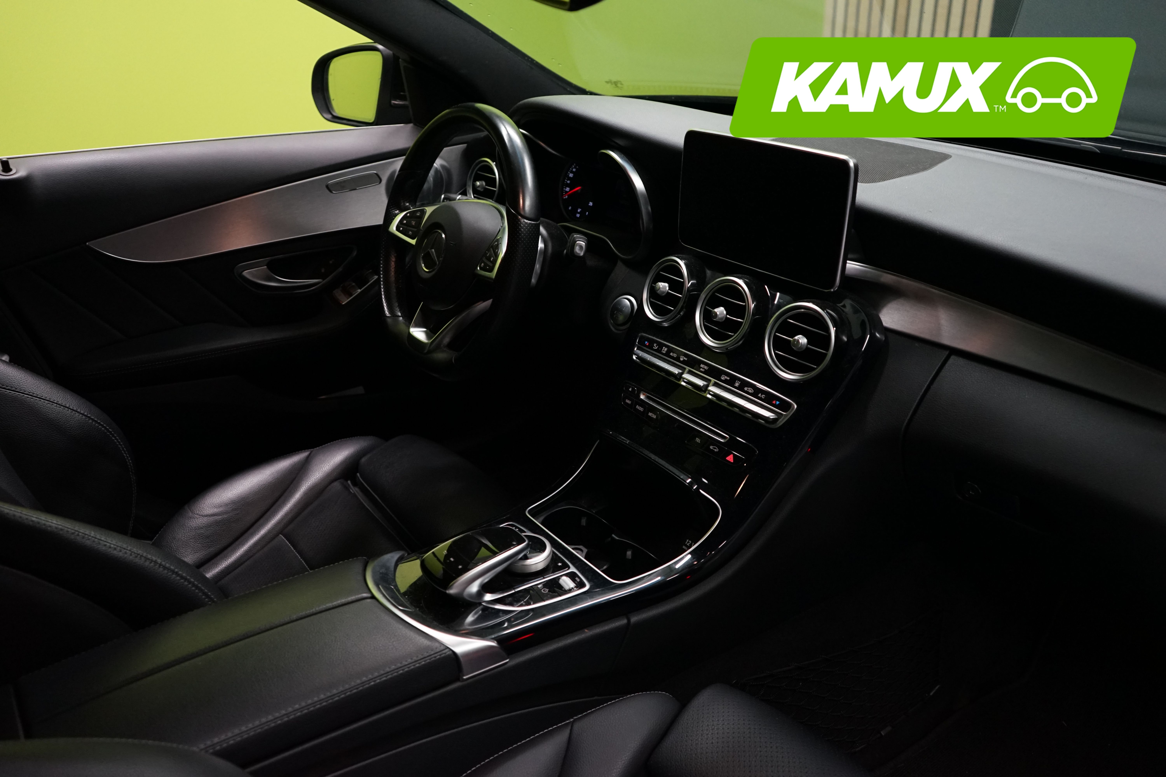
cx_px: 583
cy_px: 388
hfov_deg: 65.5
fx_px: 907
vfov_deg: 46.4
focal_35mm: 28
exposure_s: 1/50
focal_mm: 28
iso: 2500
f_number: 4
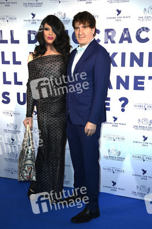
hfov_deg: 25.9
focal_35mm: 52
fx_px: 330
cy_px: 114
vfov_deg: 38.2
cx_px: 76
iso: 640
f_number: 6.3
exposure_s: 1/250
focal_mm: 52
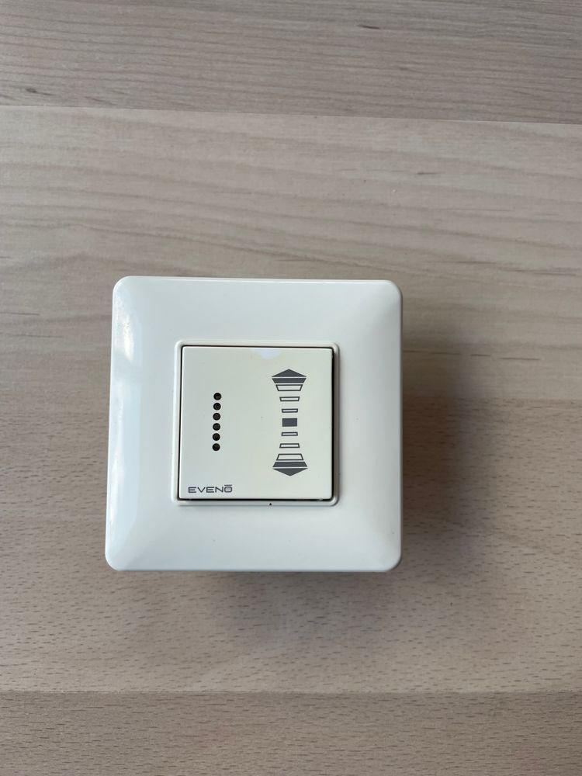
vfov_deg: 67.3
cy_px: 388
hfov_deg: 53.1
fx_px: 583
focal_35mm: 26
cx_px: 291
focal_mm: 4.2
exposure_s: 1/121
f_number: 1.6
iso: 40
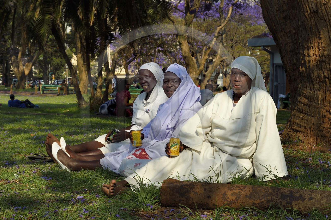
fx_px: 643
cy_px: 110
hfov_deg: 28.9
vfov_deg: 19.4
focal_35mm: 70
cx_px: 166
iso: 200
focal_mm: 70
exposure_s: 1/250
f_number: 14
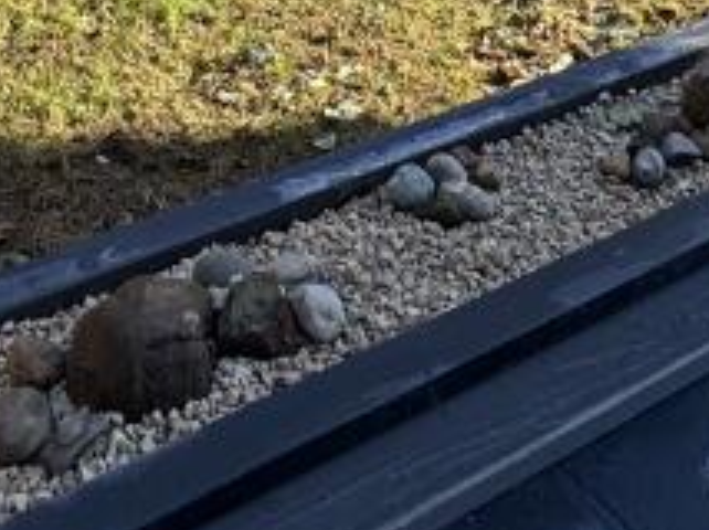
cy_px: -586
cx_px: 331
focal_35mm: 67
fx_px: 1371
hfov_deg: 29.0
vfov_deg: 16.0
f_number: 2.2
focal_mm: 2.22
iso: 40
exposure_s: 1/587
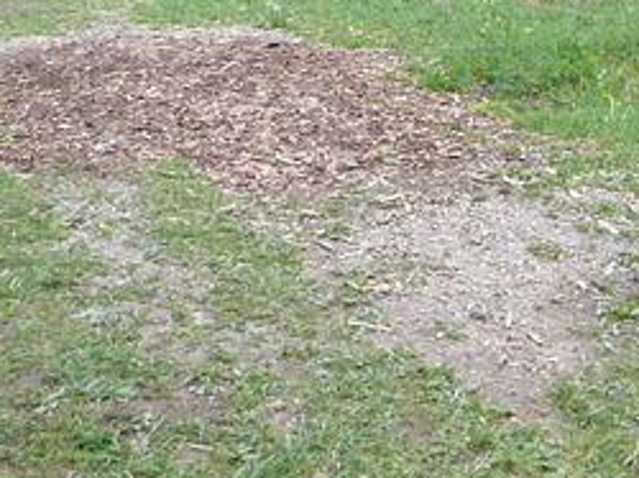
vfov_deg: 14.3
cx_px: 657
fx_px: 1844
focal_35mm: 100
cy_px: -100
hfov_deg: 19.0
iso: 100
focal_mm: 5.8
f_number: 3
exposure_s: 1/40
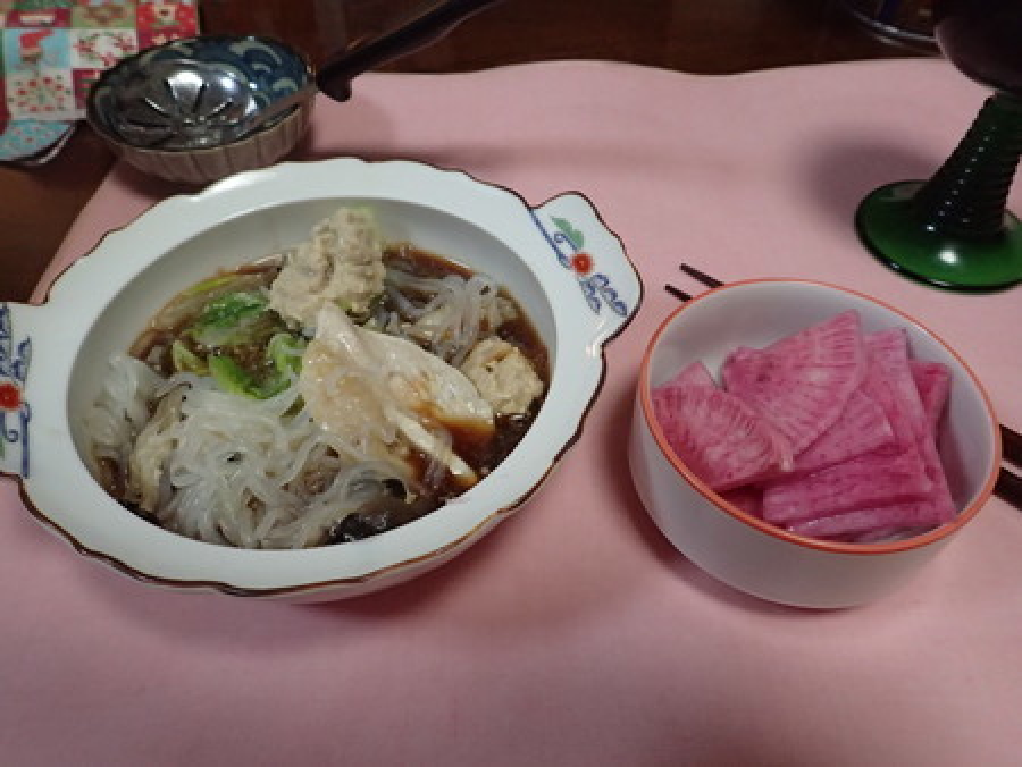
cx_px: 511
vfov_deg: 54.9
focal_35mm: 25
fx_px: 738
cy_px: 384
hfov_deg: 69.4
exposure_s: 1/160
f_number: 2.8
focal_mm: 4.5
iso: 800
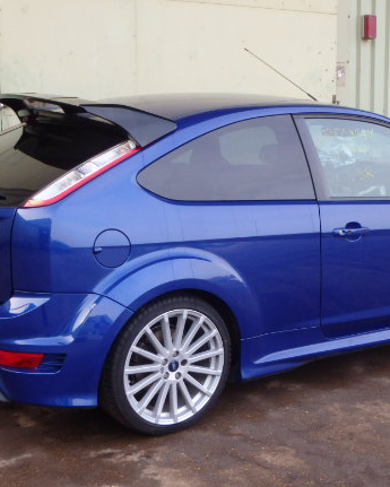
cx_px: 220
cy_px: 234
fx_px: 837
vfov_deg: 32.5
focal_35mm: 58
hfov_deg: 26.2
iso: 200
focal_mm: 7.3
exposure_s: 1/80
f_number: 4.7
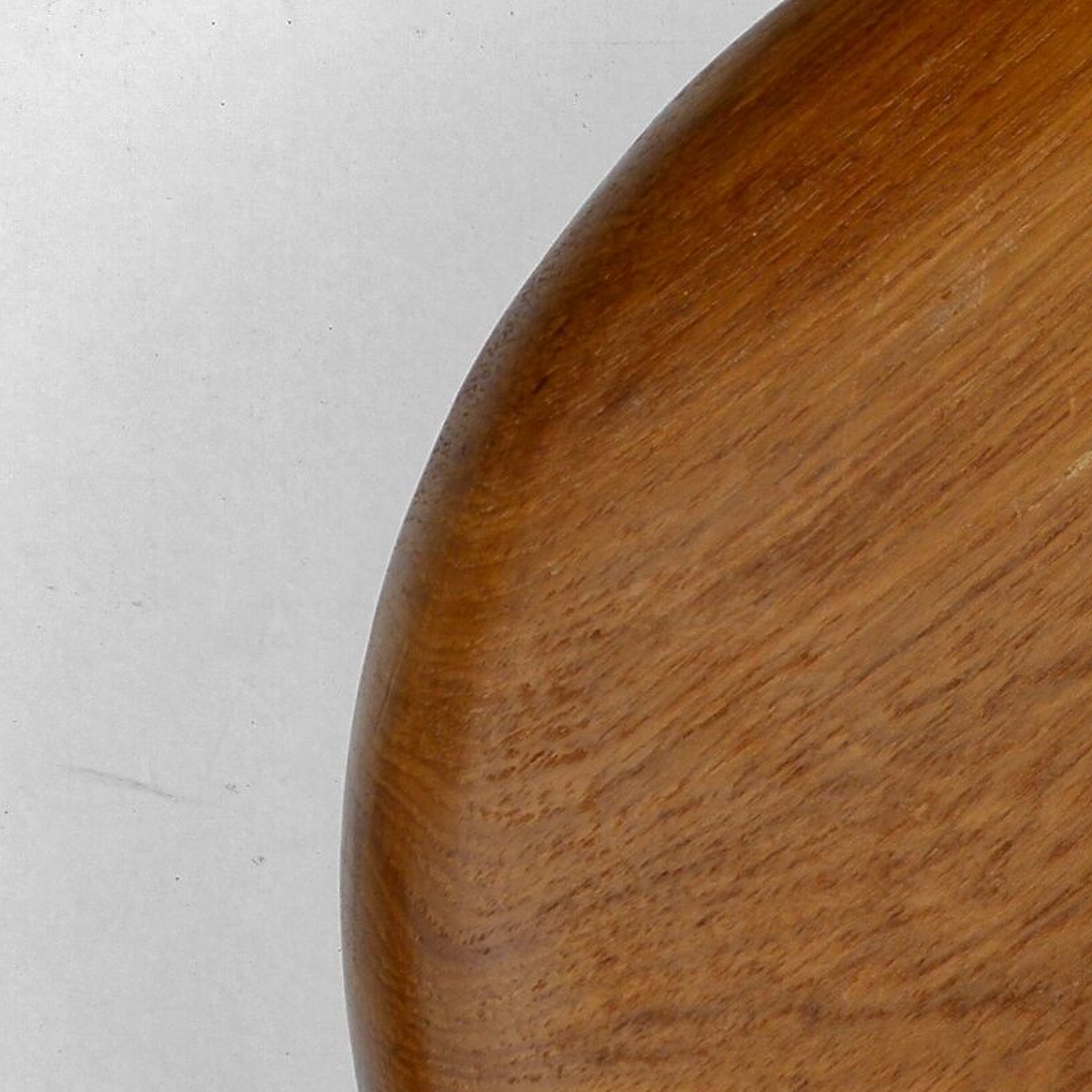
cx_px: 1391
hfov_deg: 15.7
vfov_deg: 16.3
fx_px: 3783
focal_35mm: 106
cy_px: 912
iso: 100
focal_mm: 6.8
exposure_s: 1/320
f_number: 3.7
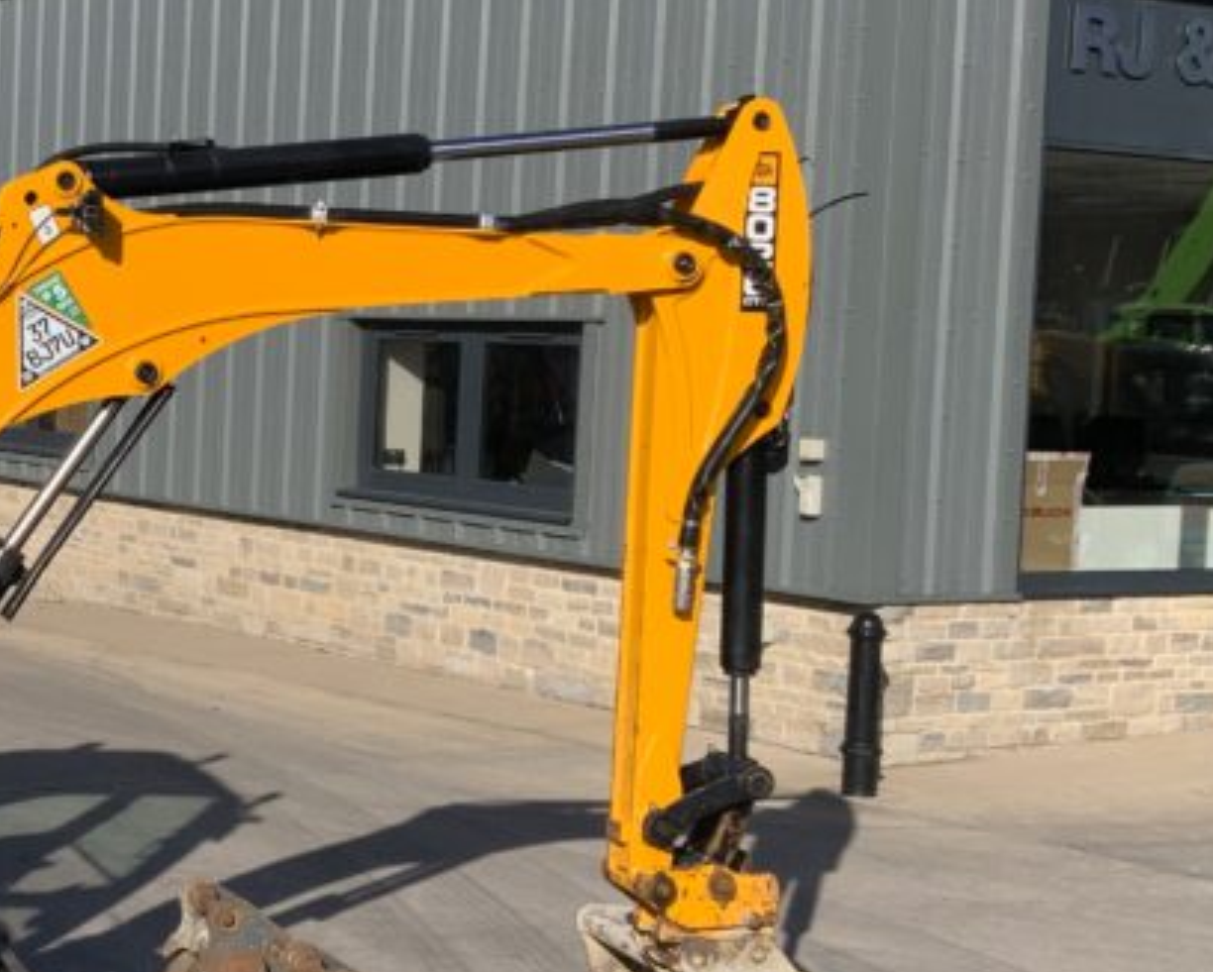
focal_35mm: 71
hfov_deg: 25.4
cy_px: 496
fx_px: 2551
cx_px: -9
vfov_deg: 21.6
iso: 16
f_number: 1.8
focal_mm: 3
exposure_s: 1/2667
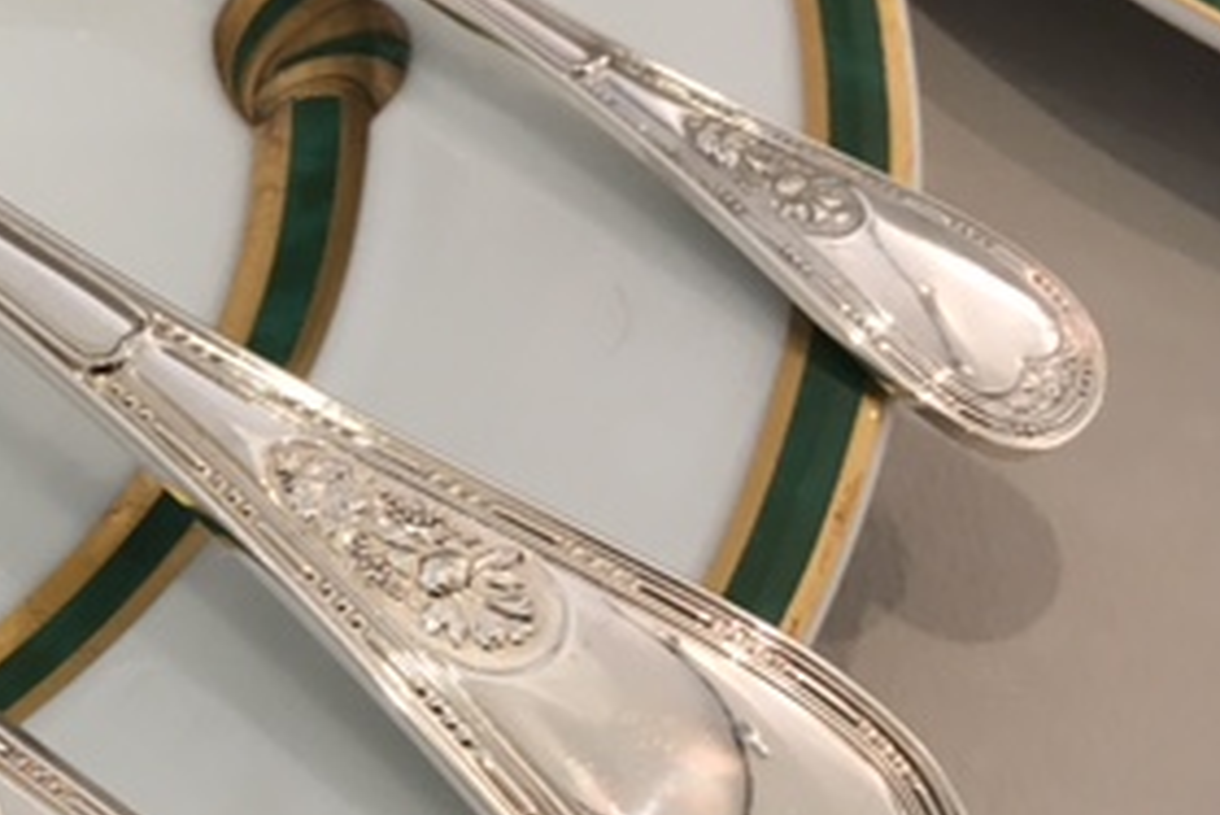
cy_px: 606
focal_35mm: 69
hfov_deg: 27.0
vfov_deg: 19.6
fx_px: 2339
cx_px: -105
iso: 100
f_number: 2.2
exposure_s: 1/33
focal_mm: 4.15
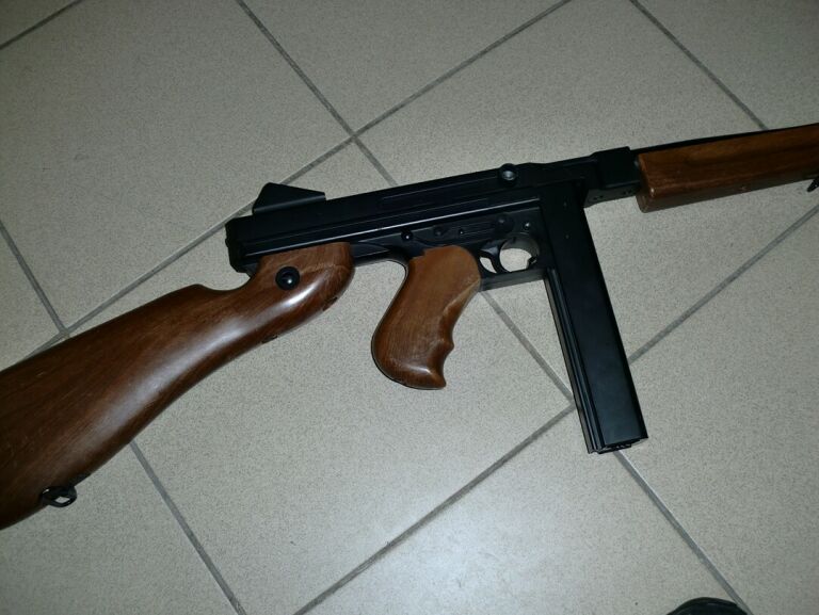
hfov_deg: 52.6
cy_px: 308
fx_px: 829
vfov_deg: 40.7
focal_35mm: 35
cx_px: 410
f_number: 3.1
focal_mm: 6.3
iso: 64
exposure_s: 1/60
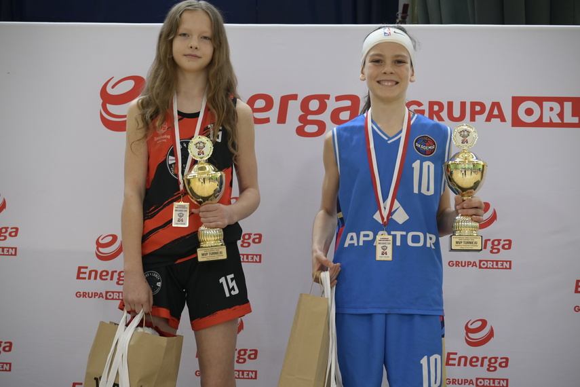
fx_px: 1208
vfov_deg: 18.2
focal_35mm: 75
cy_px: 194
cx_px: 290
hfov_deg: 27.0
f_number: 4.5
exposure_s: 1/60
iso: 640
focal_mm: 50
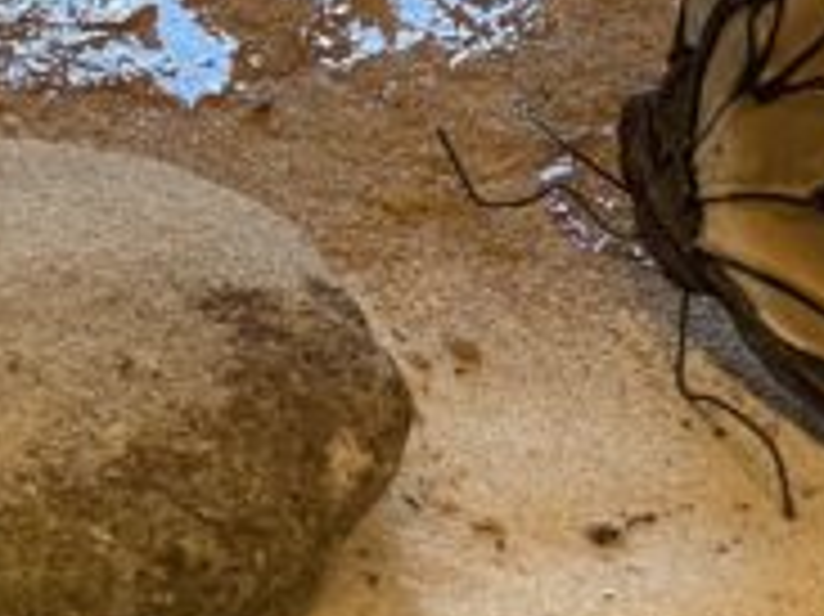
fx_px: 5923
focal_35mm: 249
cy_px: -346
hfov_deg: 7.9
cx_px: 113
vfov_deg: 5.9
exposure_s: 1/120
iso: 200
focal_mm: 7.5
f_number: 2.2
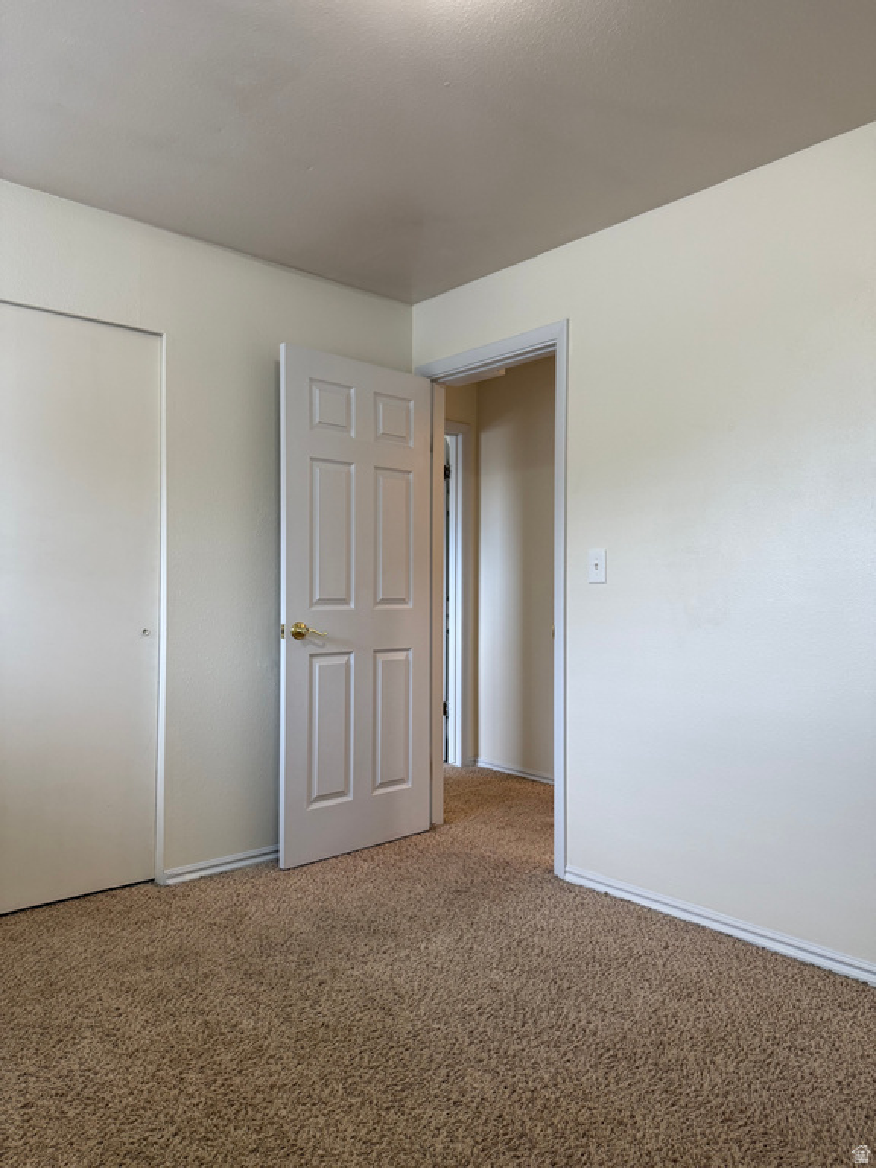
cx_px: 438
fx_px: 810
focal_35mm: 24
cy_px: 584
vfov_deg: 71.6
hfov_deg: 56.8
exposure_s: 1/120
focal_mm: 6.76
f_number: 1.78
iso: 160
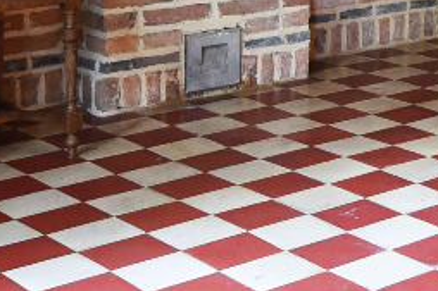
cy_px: -205
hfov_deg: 17.4
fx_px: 1240
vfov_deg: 12.4
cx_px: 711
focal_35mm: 102
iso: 800
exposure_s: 1/60
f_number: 4
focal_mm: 16
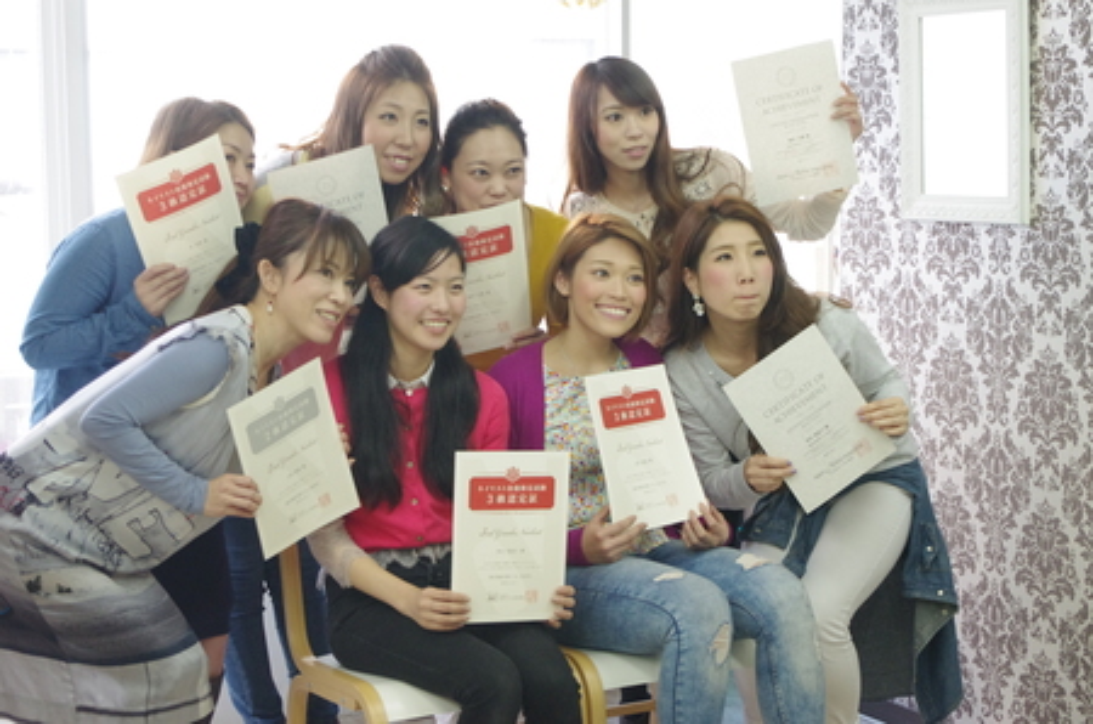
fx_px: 2181
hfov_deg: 28.1
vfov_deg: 18.8
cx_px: 546
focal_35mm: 72
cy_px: 362
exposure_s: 1/90
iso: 1600
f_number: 5.6
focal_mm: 47.5
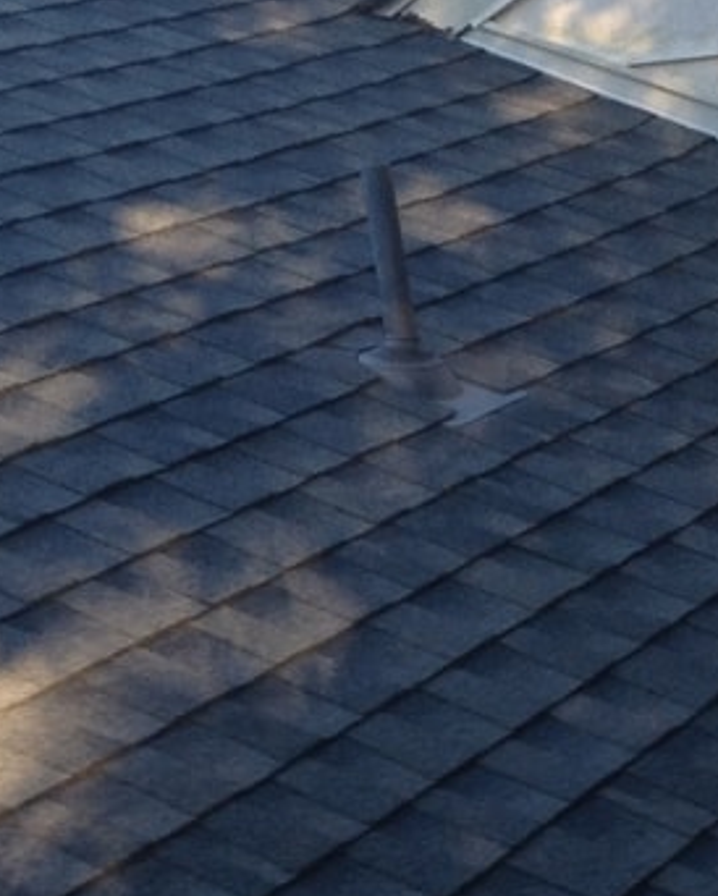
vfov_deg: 14.5
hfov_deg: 11.6
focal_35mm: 133
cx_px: 554
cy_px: 579
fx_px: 3530
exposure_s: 1/210
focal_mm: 4.28
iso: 64
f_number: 2.4
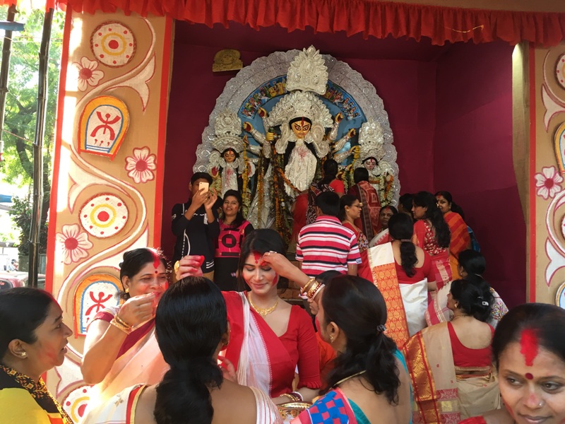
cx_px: 282
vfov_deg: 48.2
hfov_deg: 61.7
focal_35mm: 29
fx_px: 473
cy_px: 212
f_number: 2.2
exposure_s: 1/33
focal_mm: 4.15
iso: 40
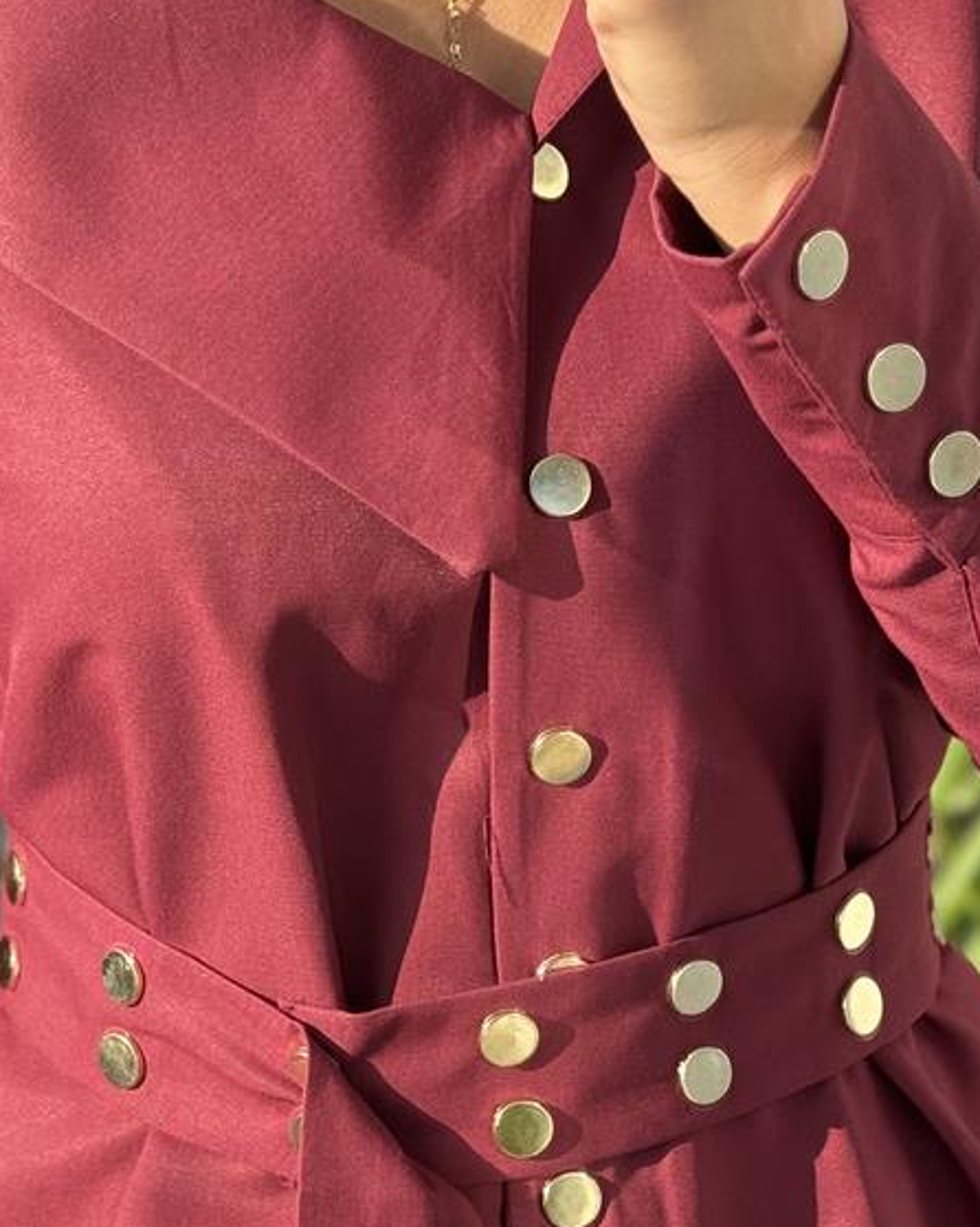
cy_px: 788
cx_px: 411
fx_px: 4063
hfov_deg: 13.7
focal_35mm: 112
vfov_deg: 17.1
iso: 64
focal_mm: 6.76
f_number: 1.78
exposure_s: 1/325
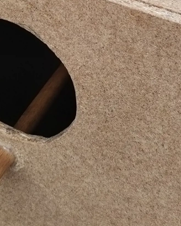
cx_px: 77
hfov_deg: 16.7
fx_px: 616
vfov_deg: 19.3
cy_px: -62
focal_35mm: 92
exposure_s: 1/120
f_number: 1.8
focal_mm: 4.75
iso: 188
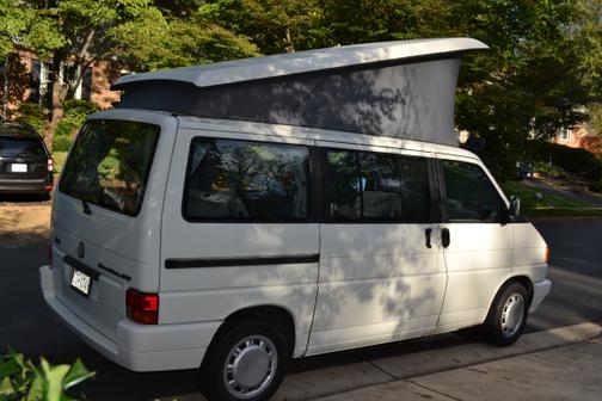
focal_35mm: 36
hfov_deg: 53.1
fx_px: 602
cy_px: 200
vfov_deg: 36.9
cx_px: 301
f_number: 8
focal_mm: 24
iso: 100
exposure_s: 1/200
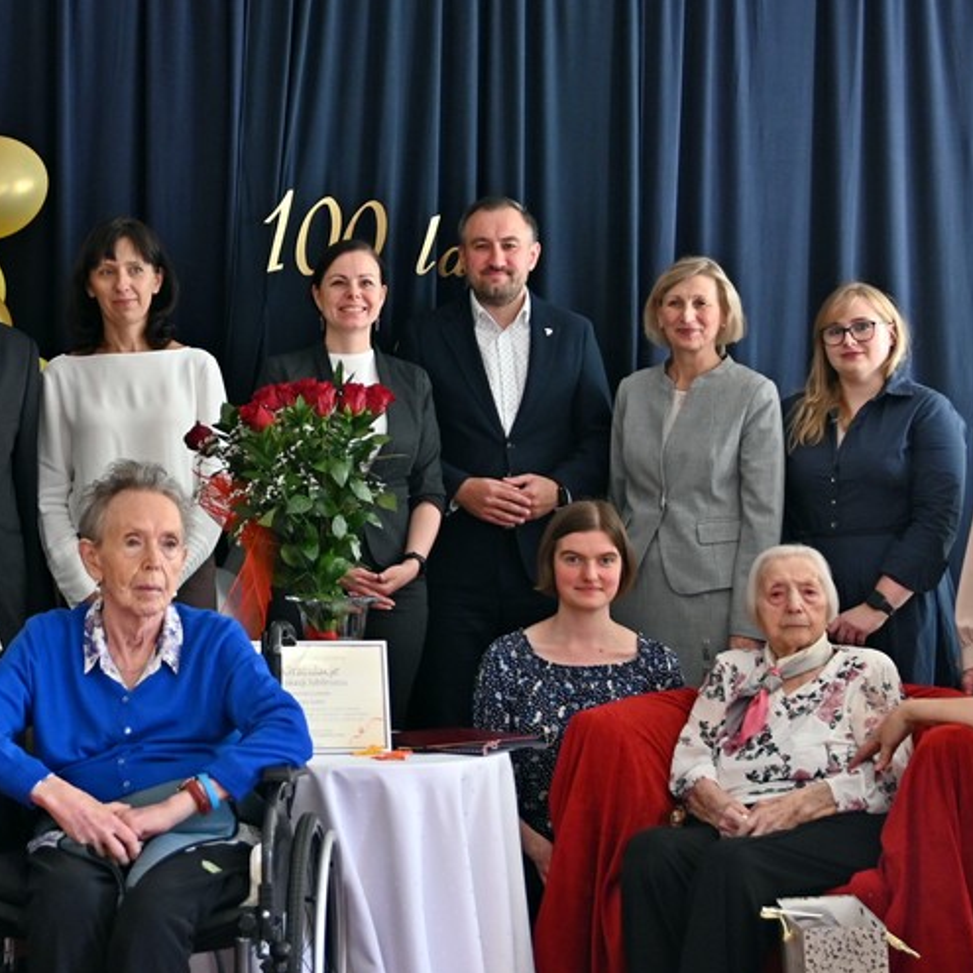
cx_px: 285
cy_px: 432
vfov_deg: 25.3
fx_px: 2162
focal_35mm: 68
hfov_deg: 25.2
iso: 500
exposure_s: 1/125
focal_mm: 22
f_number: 3.5
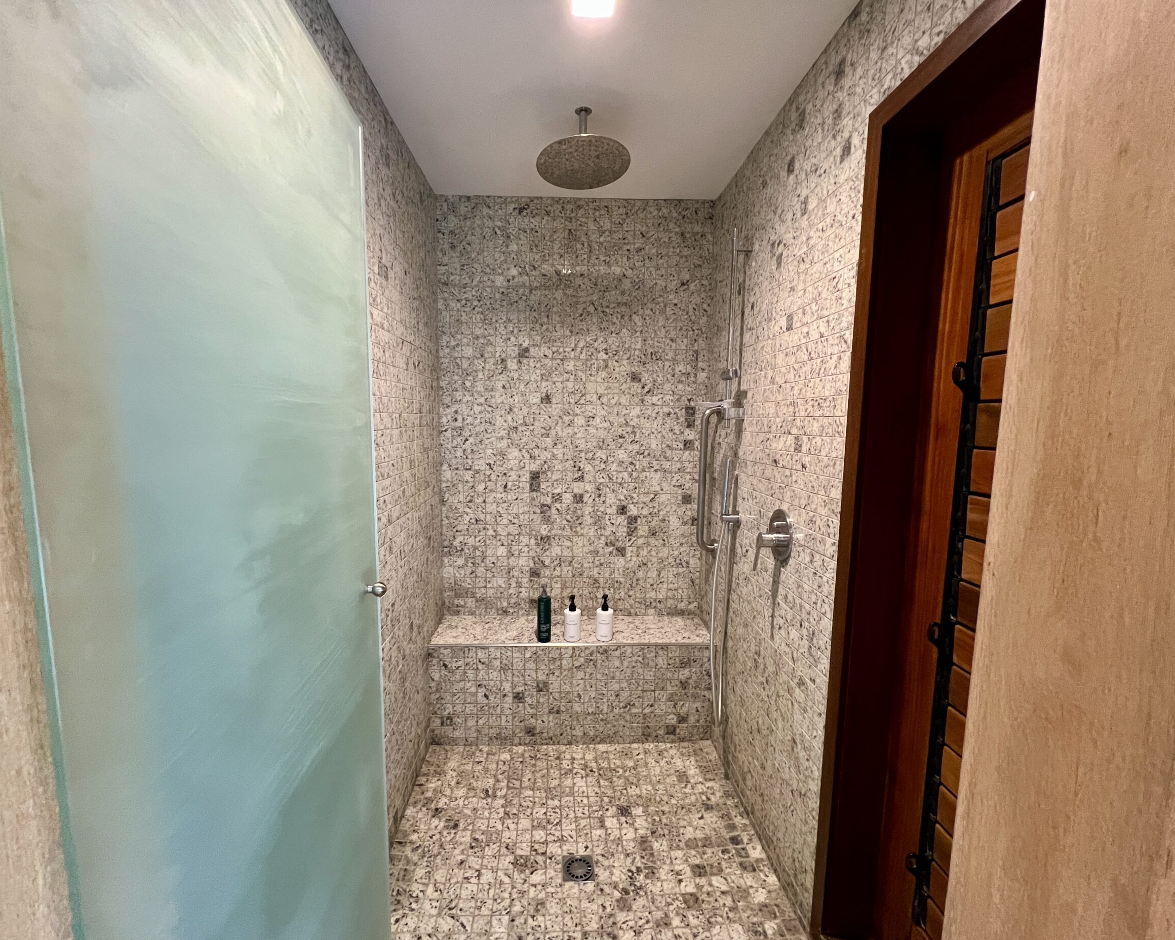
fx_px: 487
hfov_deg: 100.7
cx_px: 573
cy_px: 484
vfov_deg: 88.0
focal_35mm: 14
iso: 320
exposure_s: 1/60
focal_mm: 1.57
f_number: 1.8
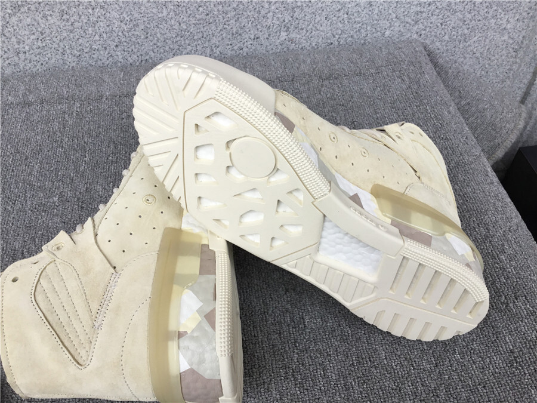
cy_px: 202
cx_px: 268
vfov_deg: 45.4
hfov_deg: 58.4
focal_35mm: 31
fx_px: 481
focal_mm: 3.3
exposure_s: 1/171
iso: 25
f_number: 2.4
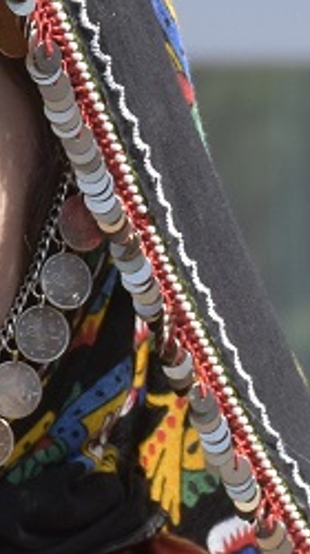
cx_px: 640
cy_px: 479
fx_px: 12463
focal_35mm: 850
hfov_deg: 1.4
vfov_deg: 2.5
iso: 280
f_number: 8
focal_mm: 90
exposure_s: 1/500
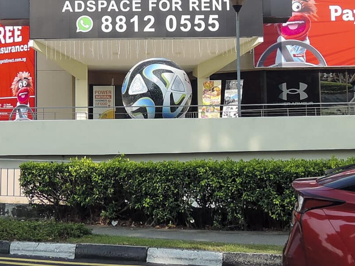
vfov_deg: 18.7
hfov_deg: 25.3
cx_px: 177
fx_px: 789
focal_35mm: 77
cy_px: 8
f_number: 2.8
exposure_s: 1/1250
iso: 80
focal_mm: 5.1
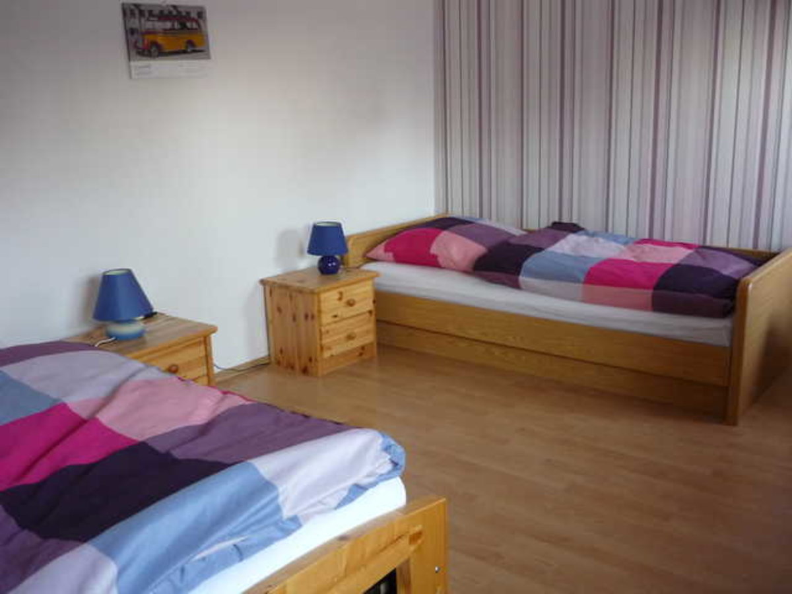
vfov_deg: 42.9
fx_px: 755
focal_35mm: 33
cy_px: 297
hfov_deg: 55.4
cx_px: 396
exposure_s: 1/30
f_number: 2.8
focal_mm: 5.5
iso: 320
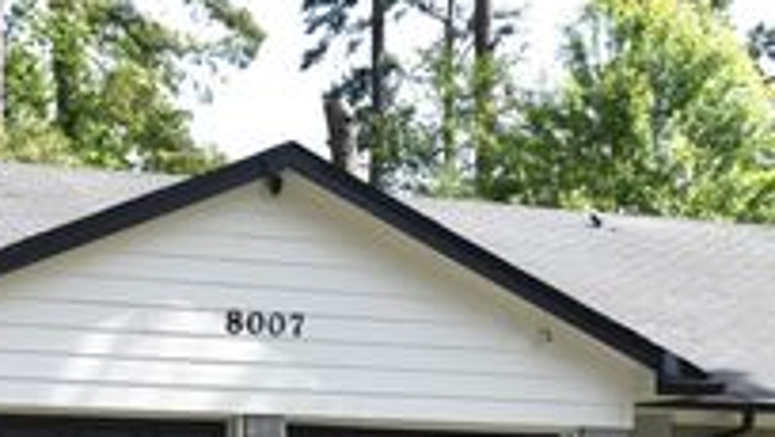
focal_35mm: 95
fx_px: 1953
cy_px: 549
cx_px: 106
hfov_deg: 22.0
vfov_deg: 12.4
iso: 100
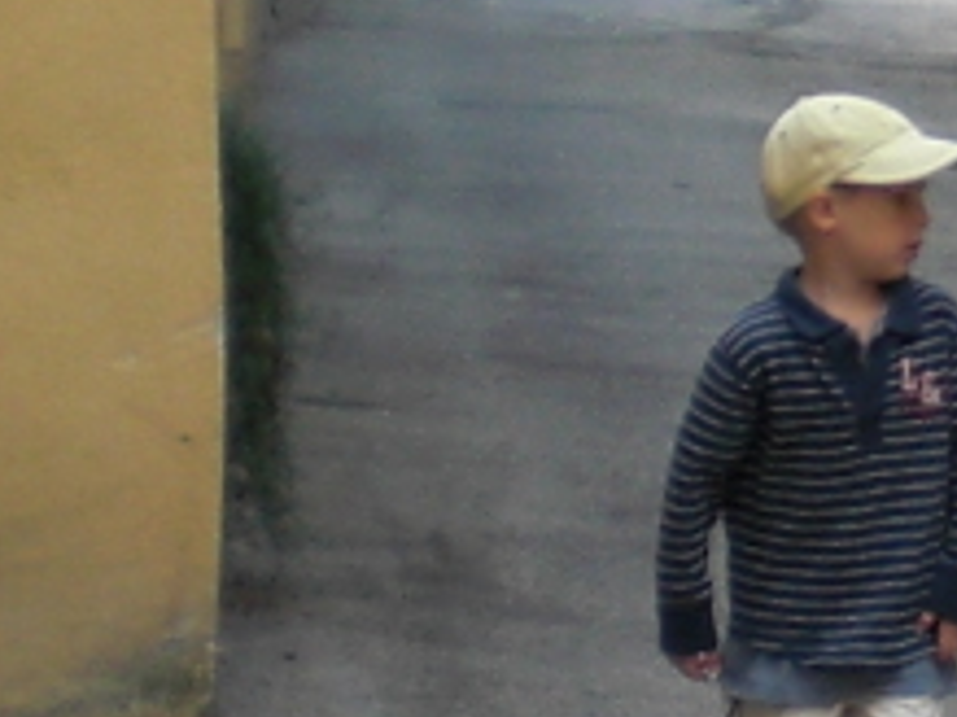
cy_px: 284
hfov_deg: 7.0
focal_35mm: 278
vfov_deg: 5.3
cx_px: 1368
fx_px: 7681
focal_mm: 6.3
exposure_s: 1/250
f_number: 3.1
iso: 64
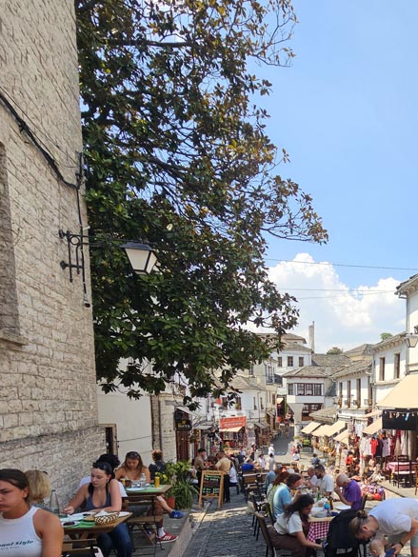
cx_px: 368
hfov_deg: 51.0
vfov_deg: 65.7
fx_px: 386
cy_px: 438
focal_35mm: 24
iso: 50
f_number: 2.2
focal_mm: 2.2
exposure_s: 1/1173
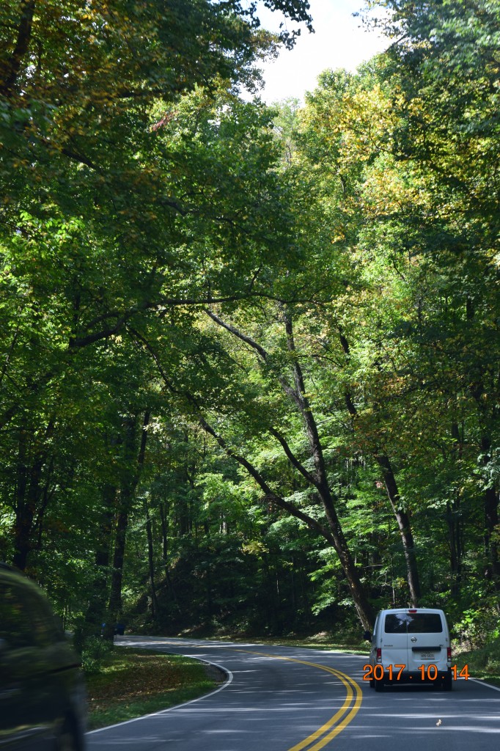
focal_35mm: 82
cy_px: 376
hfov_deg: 16.5
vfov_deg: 24.6
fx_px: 1720
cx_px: 250
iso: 400
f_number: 9
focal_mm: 55
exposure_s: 1/125
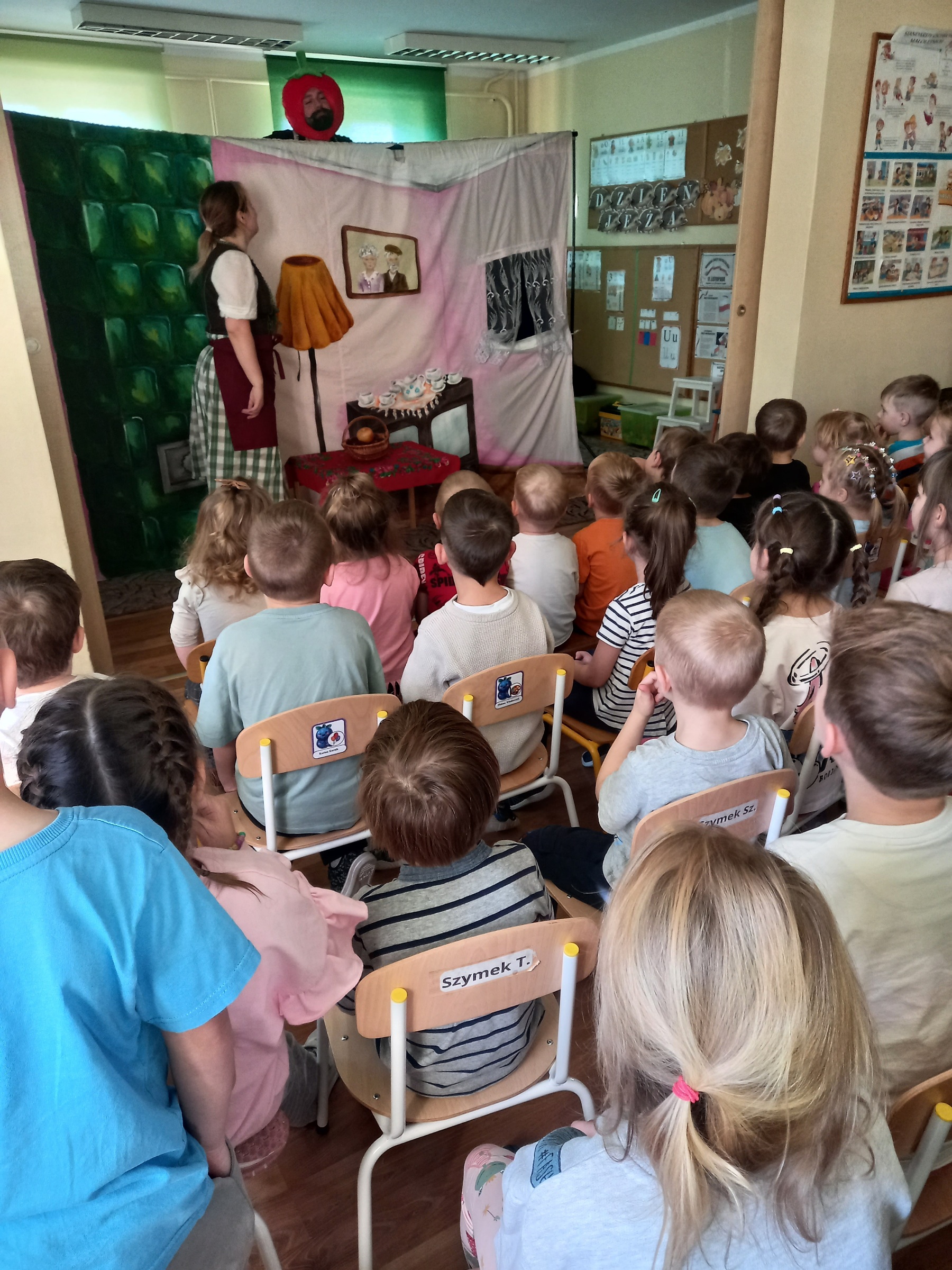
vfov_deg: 69.4
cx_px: 476
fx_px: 917
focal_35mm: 25
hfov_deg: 54.9
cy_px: 635
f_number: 2
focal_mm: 4.6
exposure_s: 1/50
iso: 200
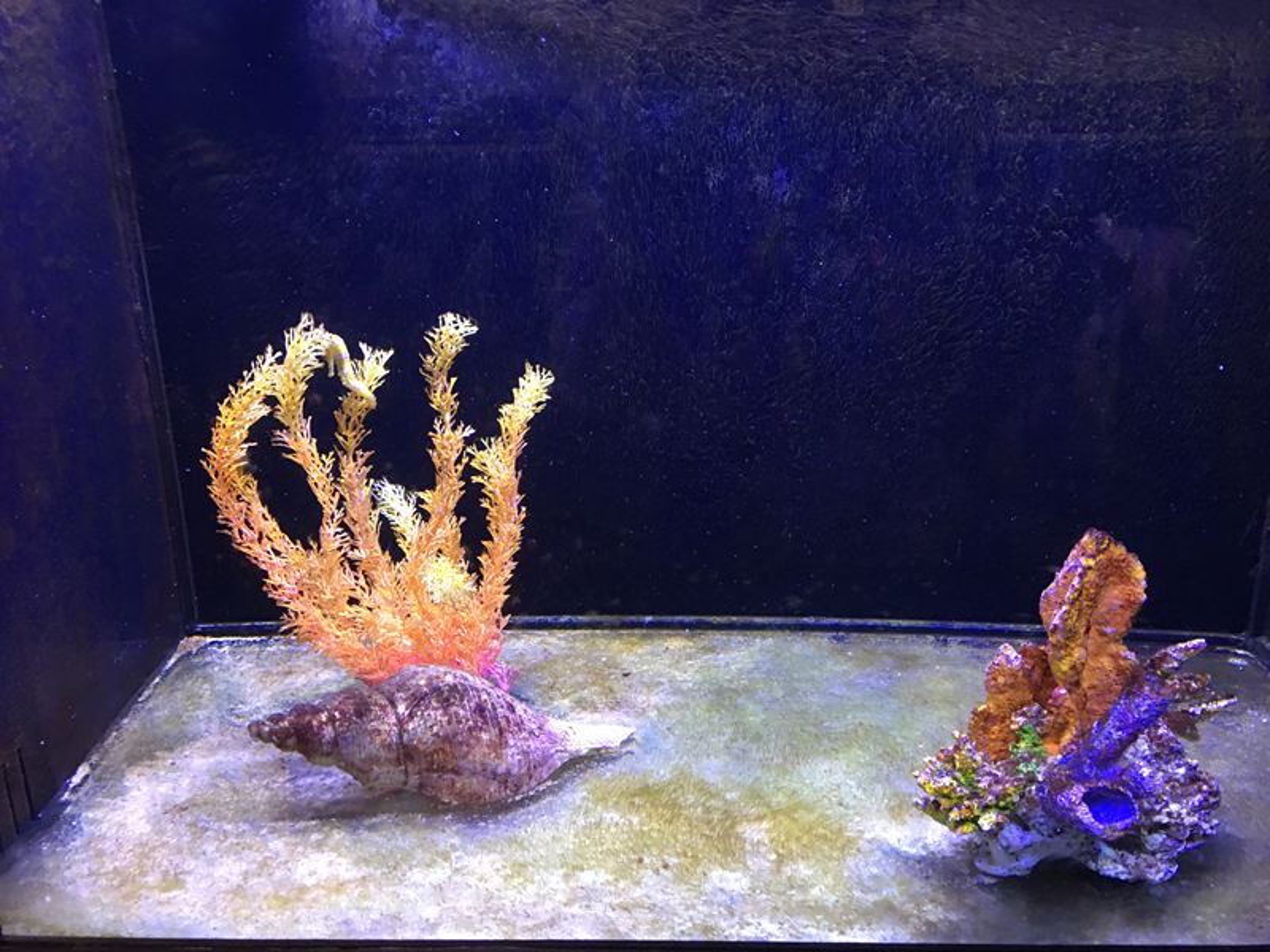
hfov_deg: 61.7
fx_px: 1064
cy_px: 476
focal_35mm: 29
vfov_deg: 48.2
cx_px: 635
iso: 50
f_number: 2.2
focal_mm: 4.15
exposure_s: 1/4
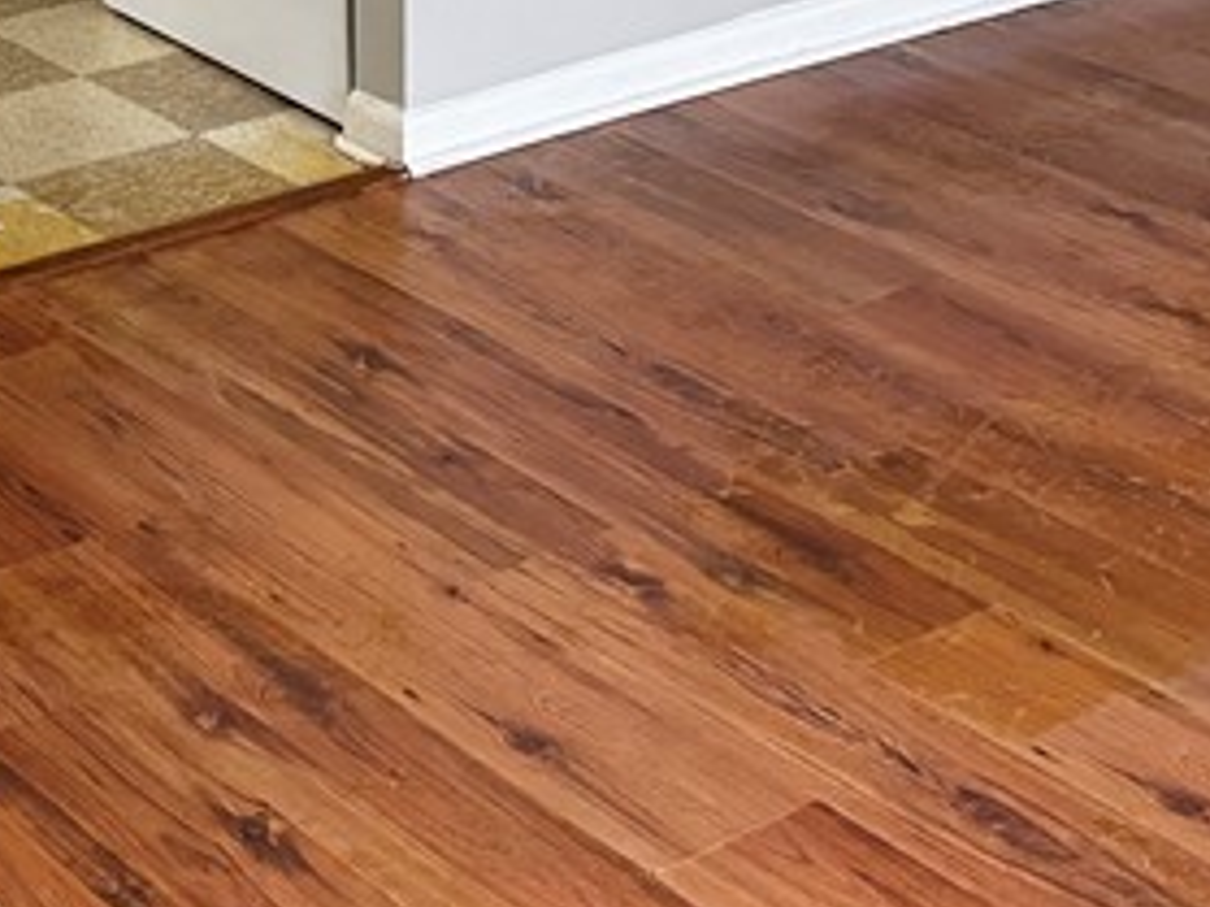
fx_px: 3075
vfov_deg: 14.9
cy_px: -642
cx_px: 282
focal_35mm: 88
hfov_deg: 22.0
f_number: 1.78
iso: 800
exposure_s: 1/60
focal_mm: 6.76
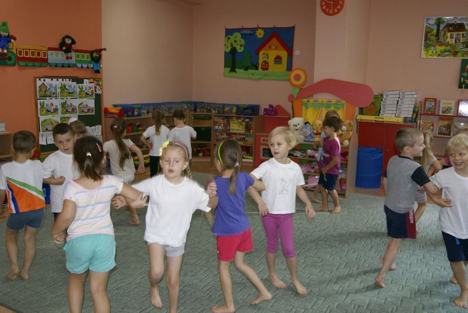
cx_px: 234
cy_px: 156
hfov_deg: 61.9
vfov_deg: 43.7
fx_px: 390
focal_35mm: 30
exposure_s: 1/60
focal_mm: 20
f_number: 5.6
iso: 400
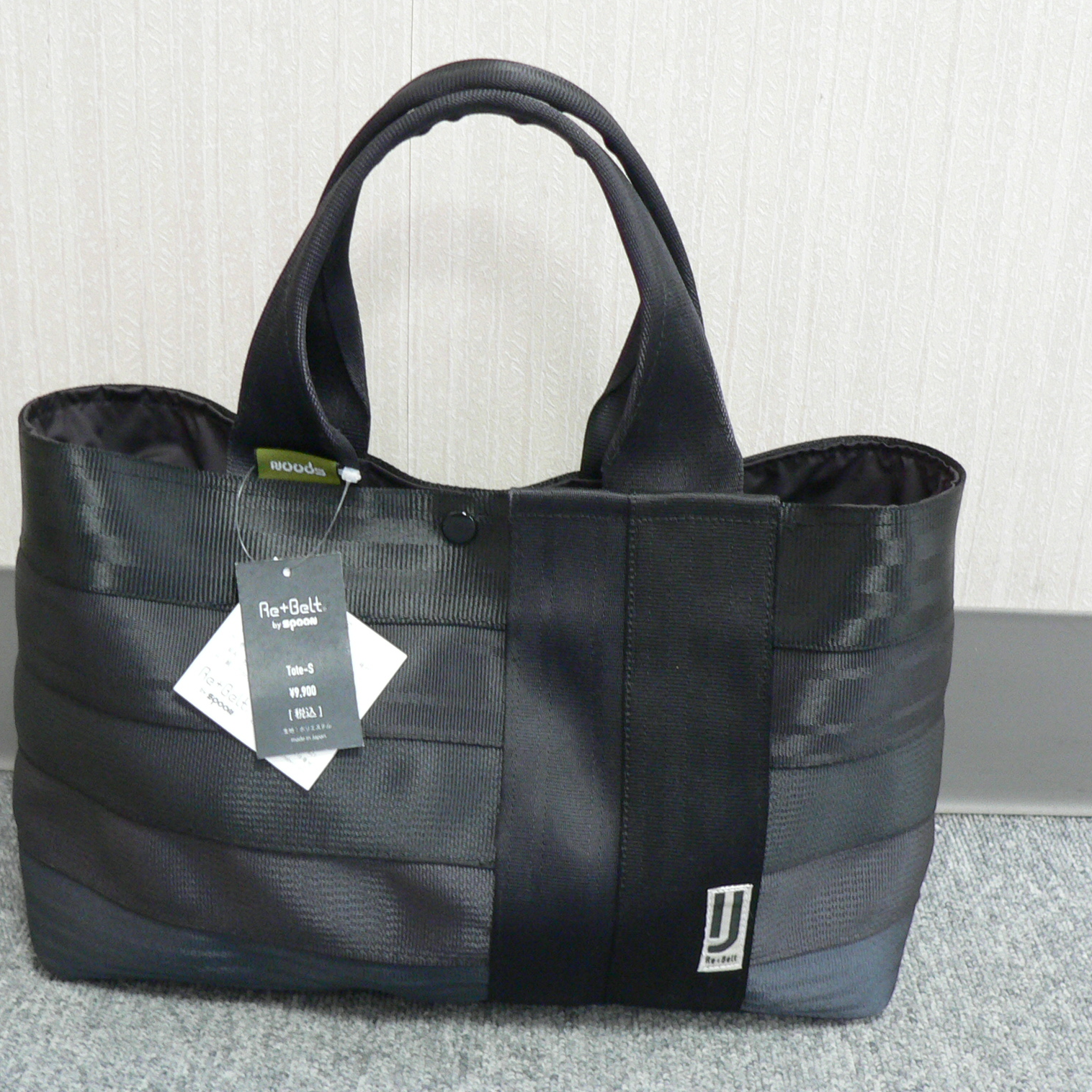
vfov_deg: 39.2
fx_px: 1535
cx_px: 534
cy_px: 549
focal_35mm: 43
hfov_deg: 39.2
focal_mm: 6
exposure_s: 1/8
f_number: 2.8
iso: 200
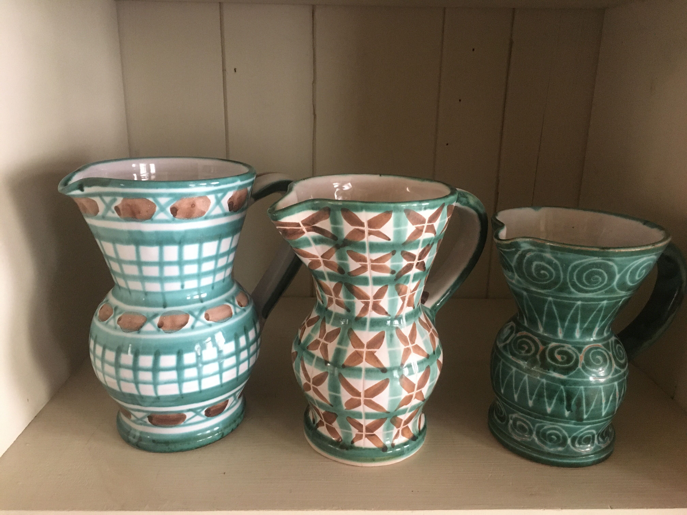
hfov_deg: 61.7
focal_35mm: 29
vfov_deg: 48.2
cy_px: 258
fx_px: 576
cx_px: 344
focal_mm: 4.15
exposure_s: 1/17
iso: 250
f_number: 2.2
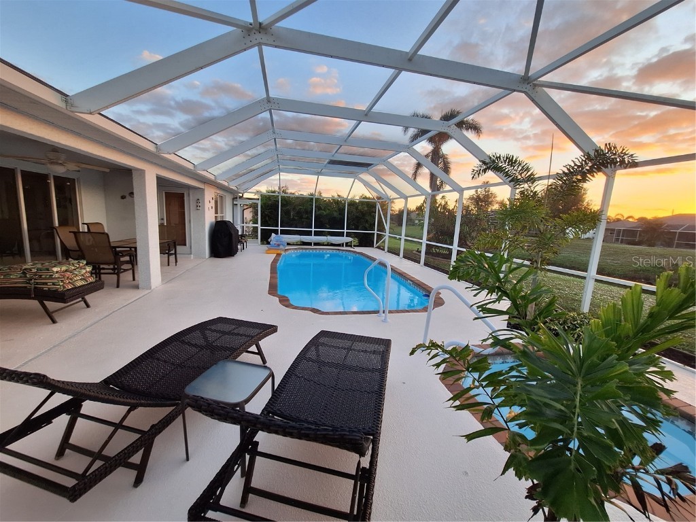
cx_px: 348
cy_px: 261
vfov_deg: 89.9
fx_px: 261
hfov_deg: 106.2
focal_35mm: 13
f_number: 2.2
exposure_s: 1/120
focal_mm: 1.74
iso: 64
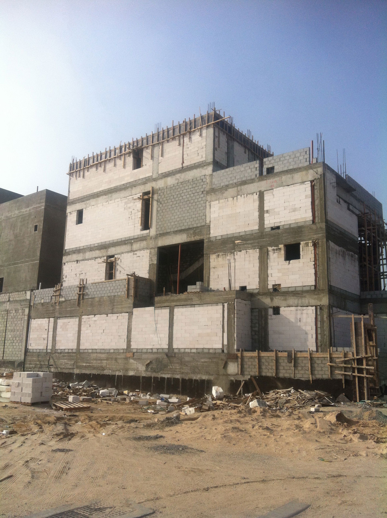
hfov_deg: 40.6
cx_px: 194
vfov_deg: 52.7
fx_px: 523
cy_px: 259
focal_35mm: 35
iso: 80
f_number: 2.8
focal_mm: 3.85
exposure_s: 1/2514
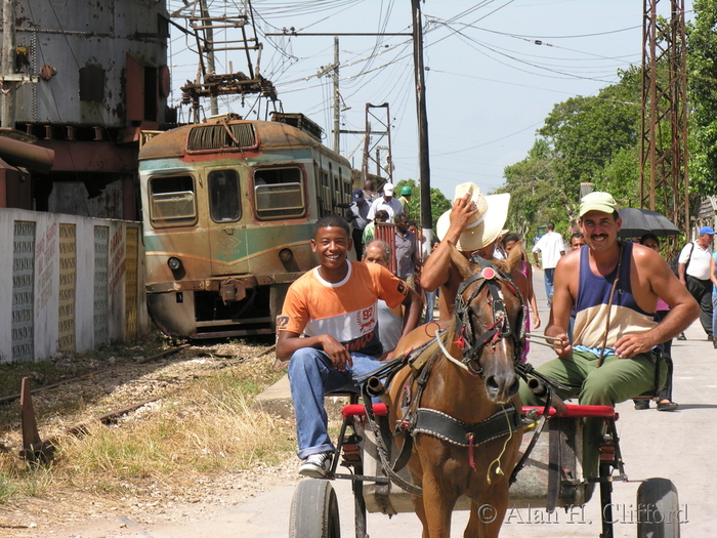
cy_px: 269
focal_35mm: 157
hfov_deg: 12.6
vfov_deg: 9.5
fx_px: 3252
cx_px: 358
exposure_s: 1/156
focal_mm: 40
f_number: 6.2
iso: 50
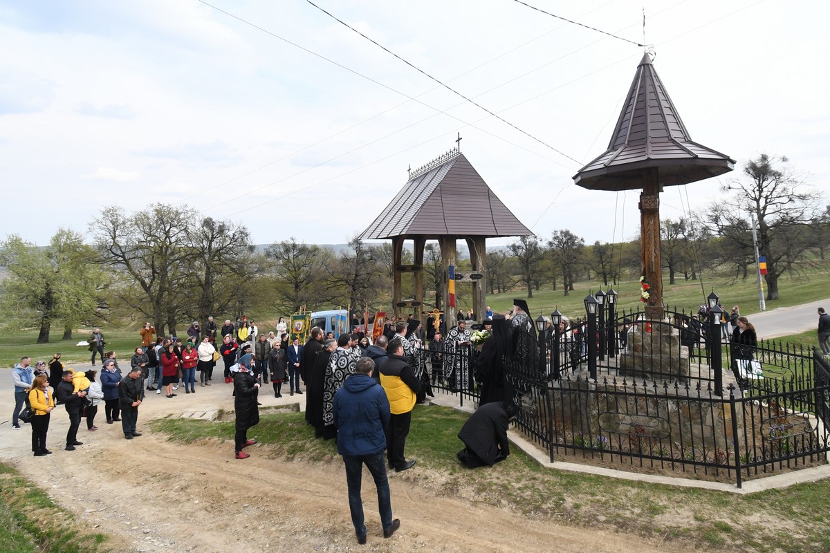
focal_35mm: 15
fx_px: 346
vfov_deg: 77.3
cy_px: 276
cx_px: 415
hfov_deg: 100.4
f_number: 5.6
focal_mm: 10
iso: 800
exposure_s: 1/1250
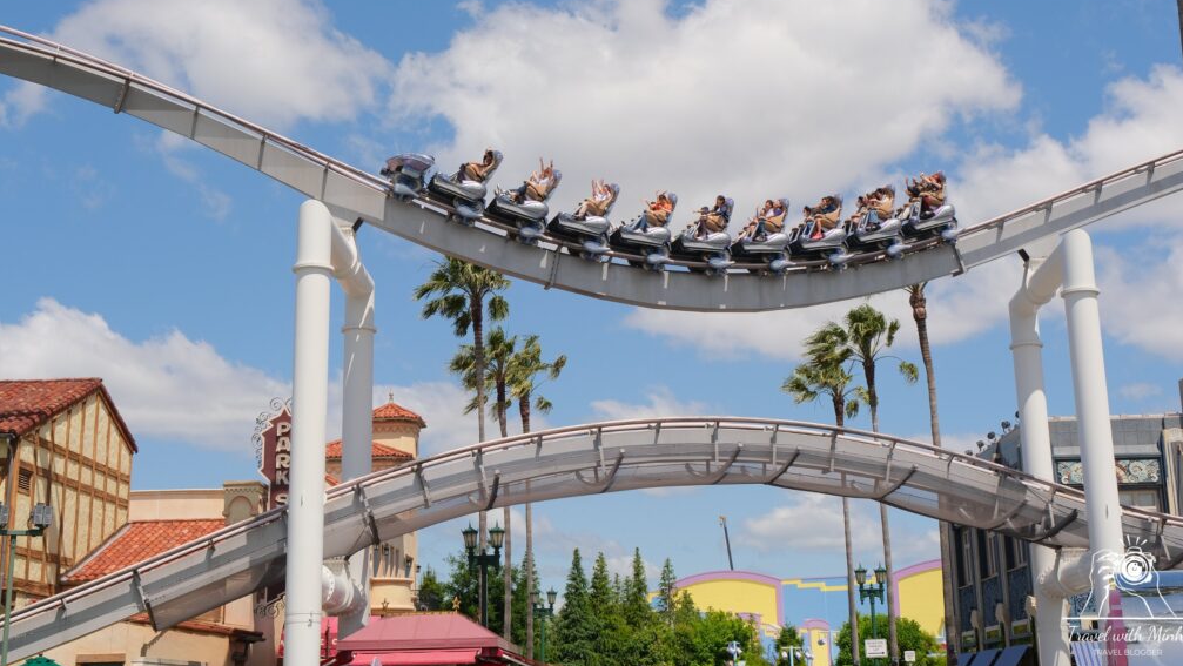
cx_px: 600
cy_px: 271
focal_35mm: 49
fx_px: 1537
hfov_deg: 42.1
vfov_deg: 24.4
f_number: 8
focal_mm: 30.8
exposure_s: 1/800
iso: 400
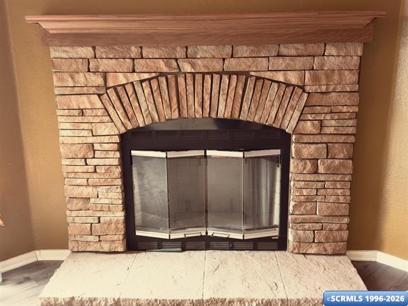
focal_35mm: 35
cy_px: 153
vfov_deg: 40.7
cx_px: 204
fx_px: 413
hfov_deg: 52.6
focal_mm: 6.76
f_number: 1.78
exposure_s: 1/40
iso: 400
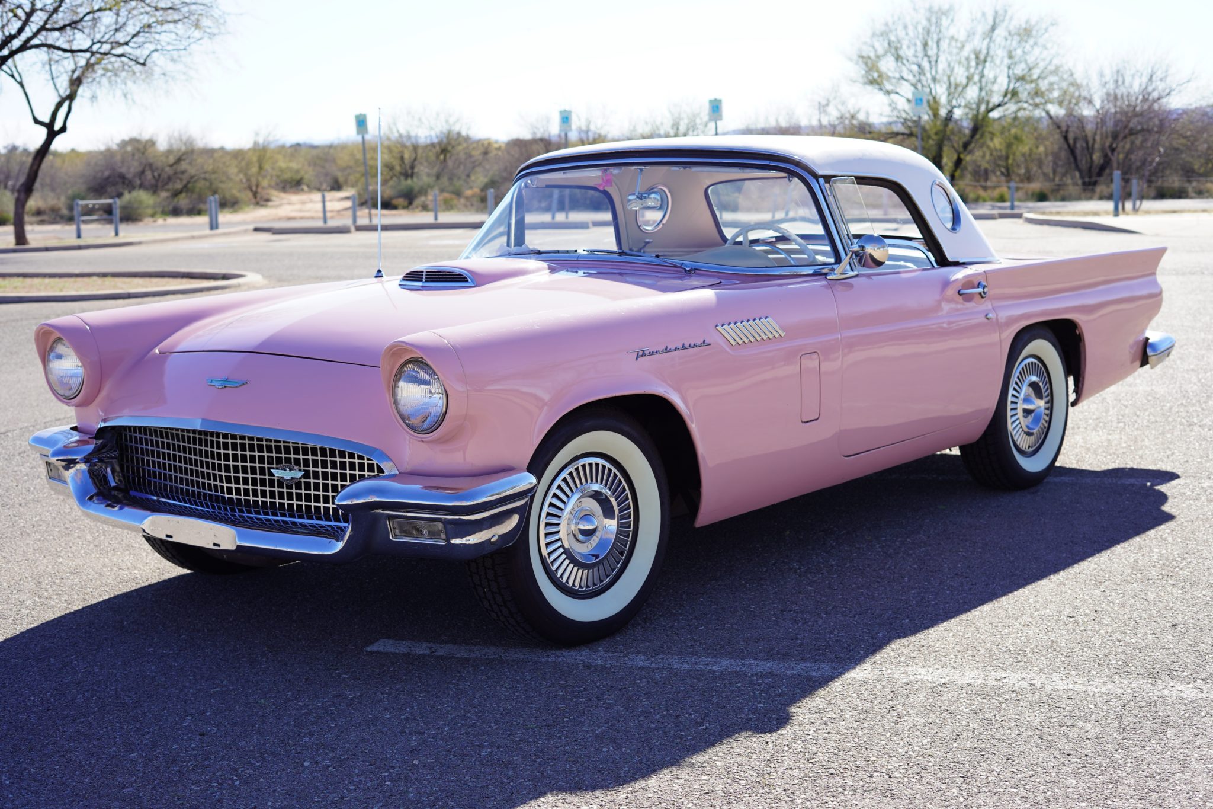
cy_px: 404
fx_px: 1684
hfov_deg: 39.6
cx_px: 606
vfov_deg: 27.0
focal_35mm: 50
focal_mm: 50
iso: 100
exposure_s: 1/250
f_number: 5
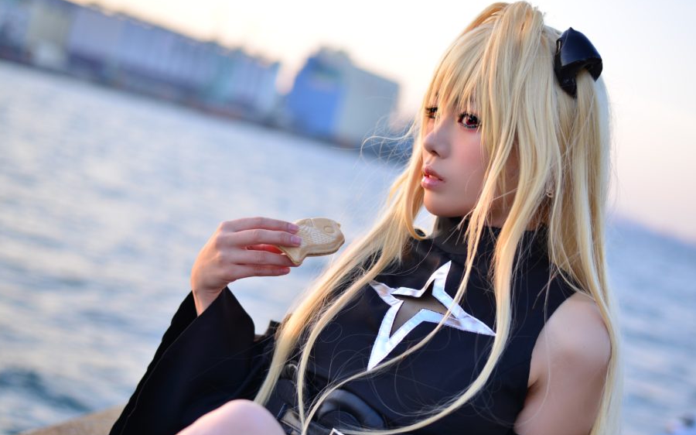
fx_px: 1100
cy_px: 260
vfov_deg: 22.3
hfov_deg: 35.1
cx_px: 377
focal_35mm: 58
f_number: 2.5
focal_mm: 50
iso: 160
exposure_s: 1/320
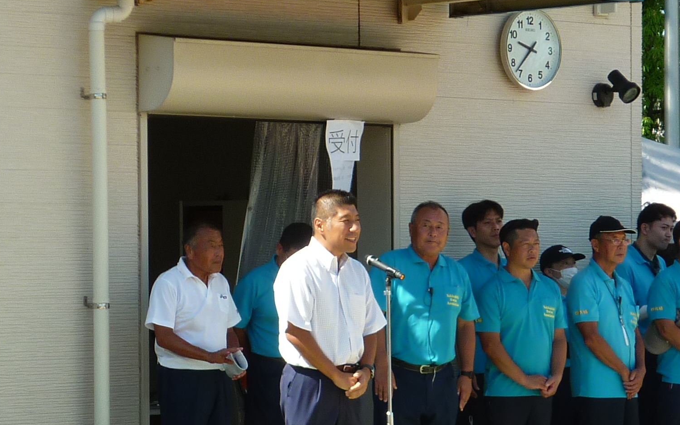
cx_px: 370
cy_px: 304
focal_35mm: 176
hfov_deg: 11.9
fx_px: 3262
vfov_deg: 7.5
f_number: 3.9
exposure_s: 1/400
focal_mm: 11.4
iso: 80
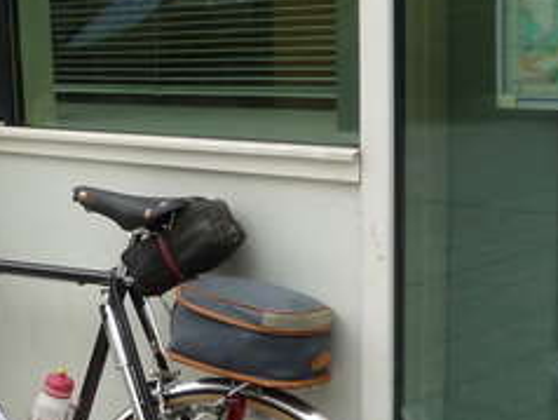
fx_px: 1178
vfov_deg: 20.2
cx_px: -16
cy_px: 270
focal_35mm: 73
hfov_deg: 25.2
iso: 200
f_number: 4.5
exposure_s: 1/500
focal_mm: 4.1
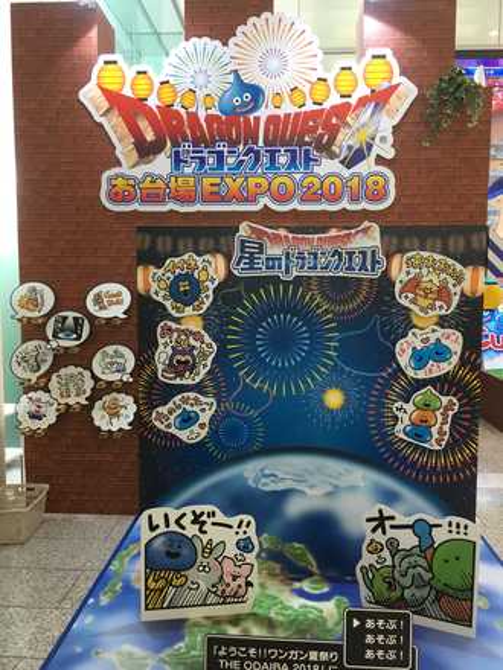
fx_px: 562
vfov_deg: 61.7
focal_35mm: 29
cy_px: 335
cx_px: 252
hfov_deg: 48.2
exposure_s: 1/30
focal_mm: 4.15
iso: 40
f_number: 2.2
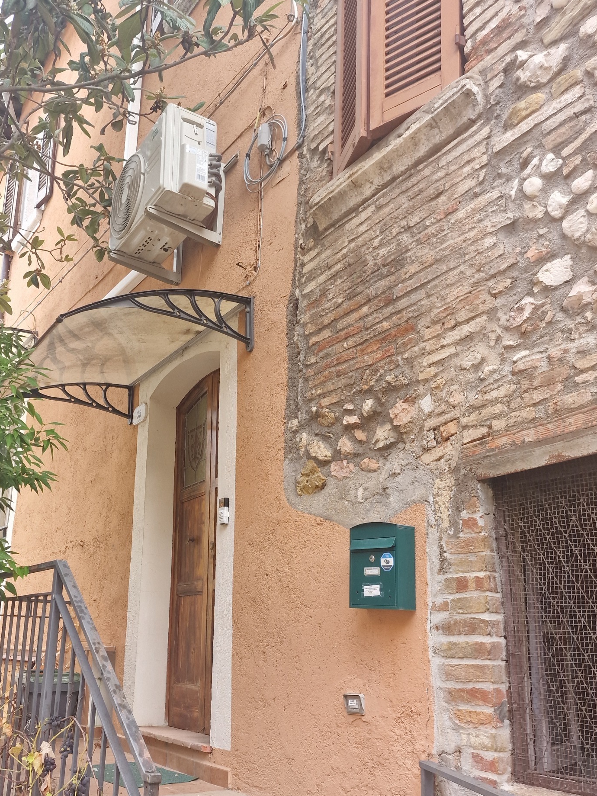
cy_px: 480
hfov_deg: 44.0
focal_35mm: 32
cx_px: 244
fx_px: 736
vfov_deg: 56.4
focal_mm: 6.4
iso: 63
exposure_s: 1/100
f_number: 1.8
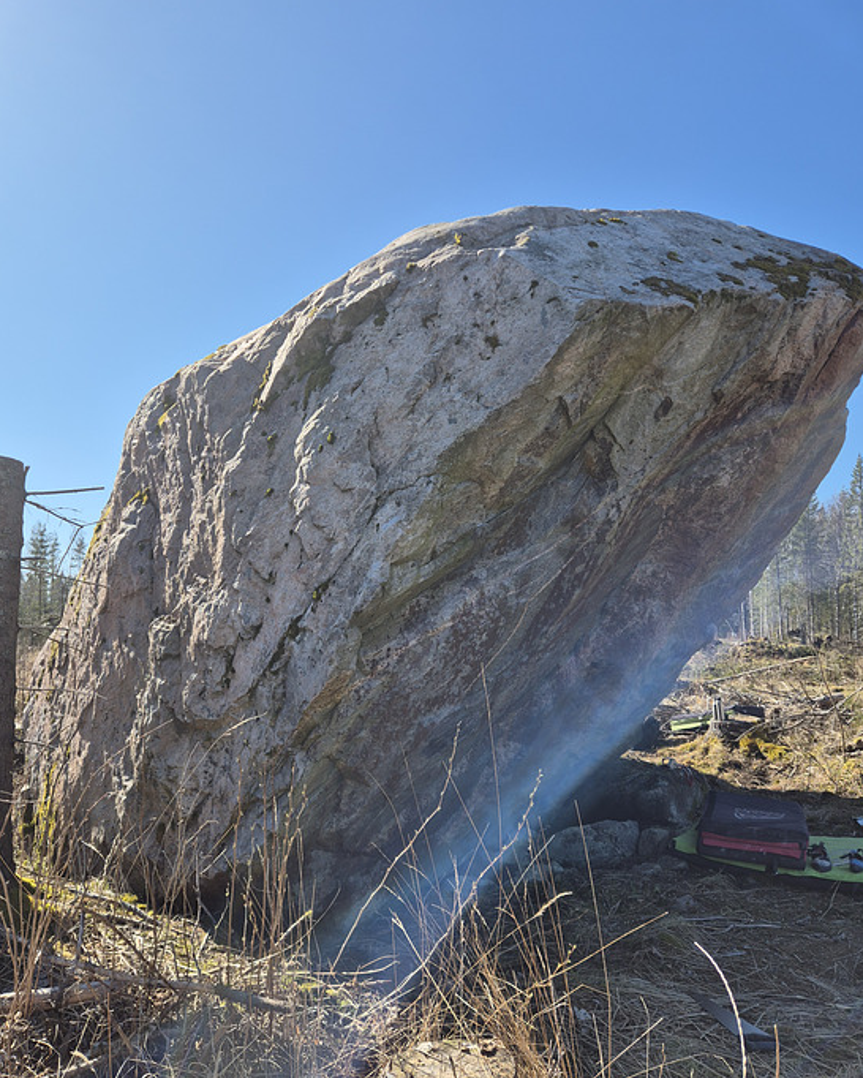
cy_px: 571
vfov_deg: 68.0
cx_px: 422
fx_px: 798
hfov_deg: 56.8
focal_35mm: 25
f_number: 1.8
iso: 25
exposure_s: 1/1212
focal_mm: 5.4
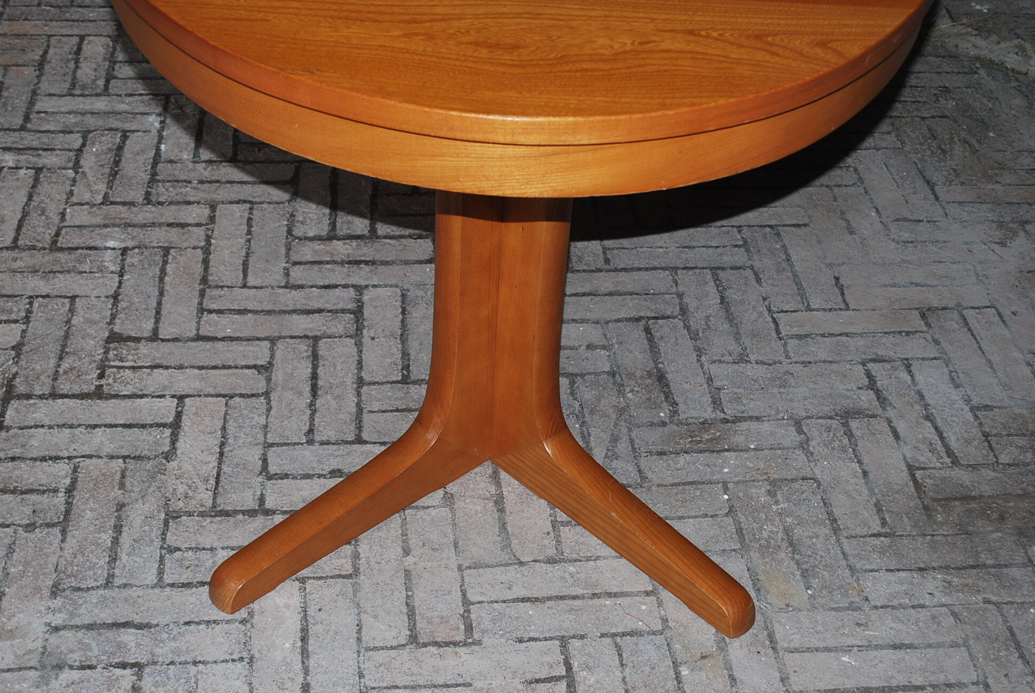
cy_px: 346
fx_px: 1511
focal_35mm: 52
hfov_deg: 37.8
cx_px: 518
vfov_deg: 25.8
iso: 200
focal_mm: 35
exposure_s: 1/60
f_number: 5.3
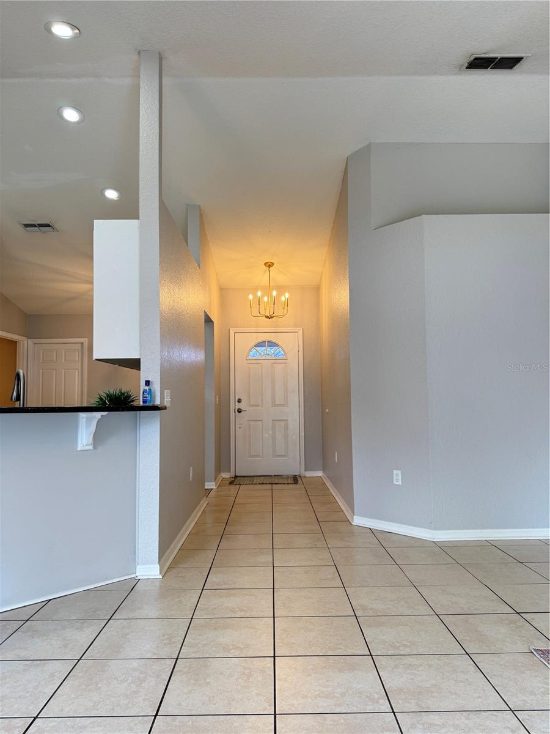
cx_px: 275
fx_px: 508
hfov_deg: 56.8
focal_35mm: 24
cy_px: 367
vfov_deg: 71.6
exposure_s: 1/120
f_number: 1.78
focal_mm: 6.76
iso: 125
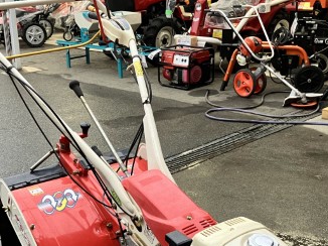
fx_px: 521
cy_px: 226
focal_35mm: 55
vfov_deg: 25.6
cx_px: 145
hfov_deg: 34.9
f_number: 1.8
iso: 100
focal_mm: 3.99
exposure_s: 1/50
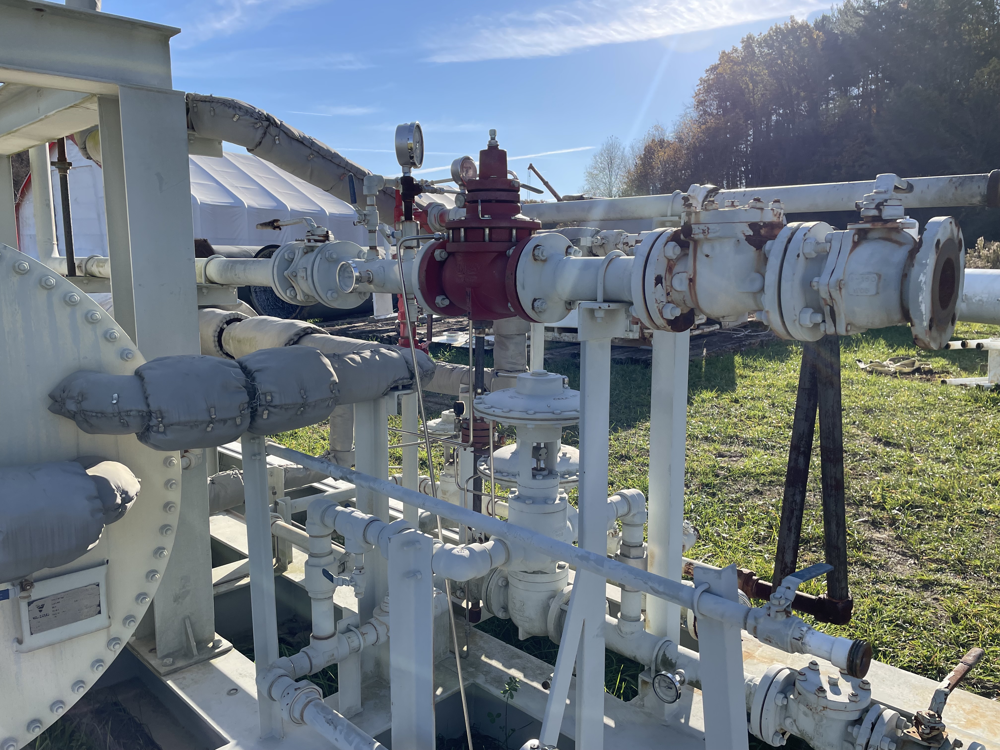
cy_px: 375
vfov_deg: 53.1
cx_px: 500
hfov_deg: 67.3
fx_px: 751
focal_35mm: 26
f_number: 1.6
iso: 32
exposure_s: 1/2132
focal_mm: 4.2
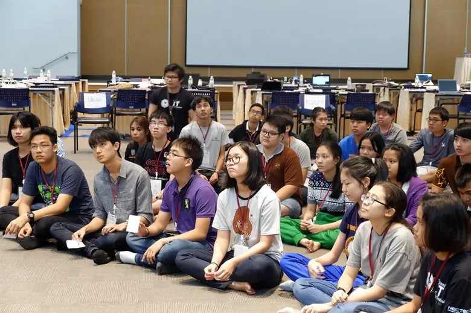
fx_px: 981
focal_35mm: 75
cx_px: 236
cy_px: 156
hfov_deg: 27.0
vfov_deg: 18.2
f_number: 5.6
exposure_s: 1/20
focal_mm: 50
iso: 1600
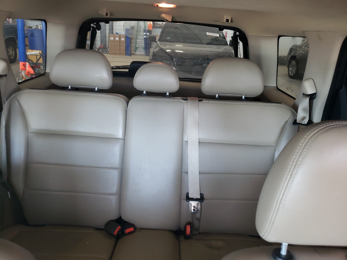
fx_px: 261
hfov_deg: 67.3
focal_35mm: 26
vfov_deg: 53.1
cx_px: 174
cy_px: 130
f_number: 1.5
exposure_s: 1/60.2
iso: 193
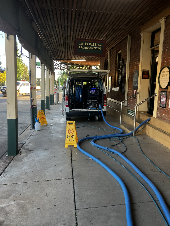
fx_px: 183
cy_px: 113
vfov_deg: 63.4
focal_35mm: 28
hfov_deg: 49.7
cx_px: 85
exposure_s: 1/121
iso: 64
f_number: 1.8
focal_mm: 3.99
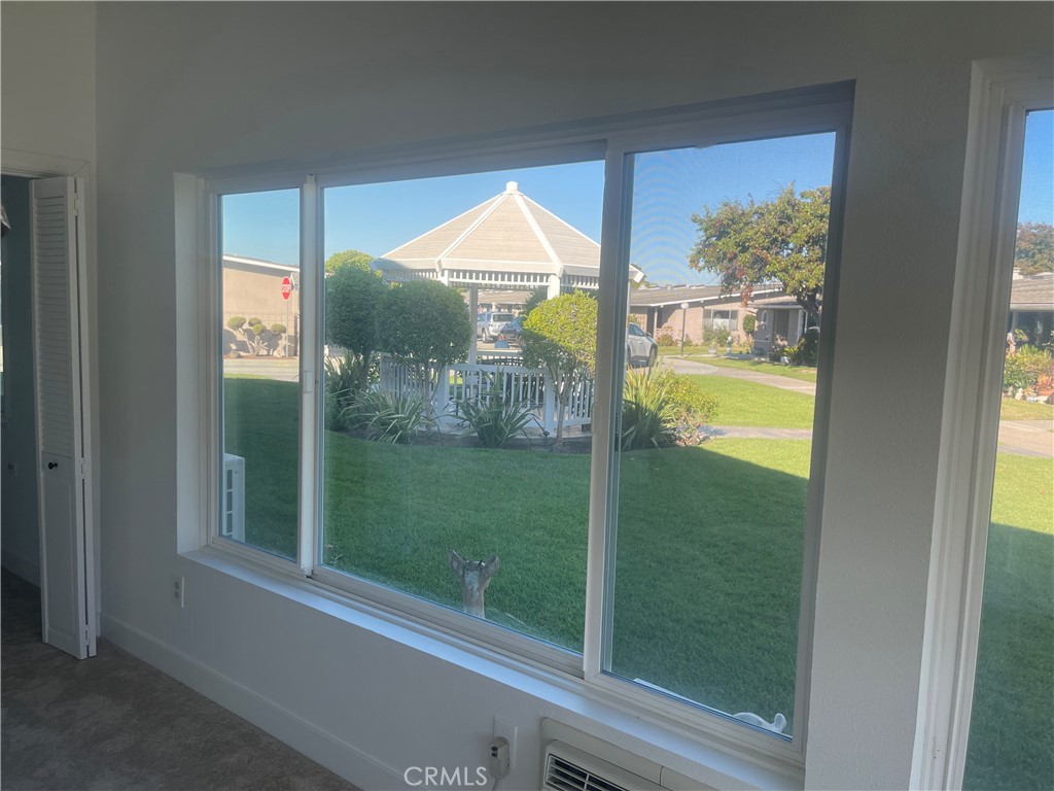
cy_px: 396
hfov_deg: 69.4
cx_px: 527
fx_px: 761
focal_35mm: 25
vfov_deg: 54.9
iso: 32
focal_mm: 5.1
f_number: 1.6
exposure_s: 1/443
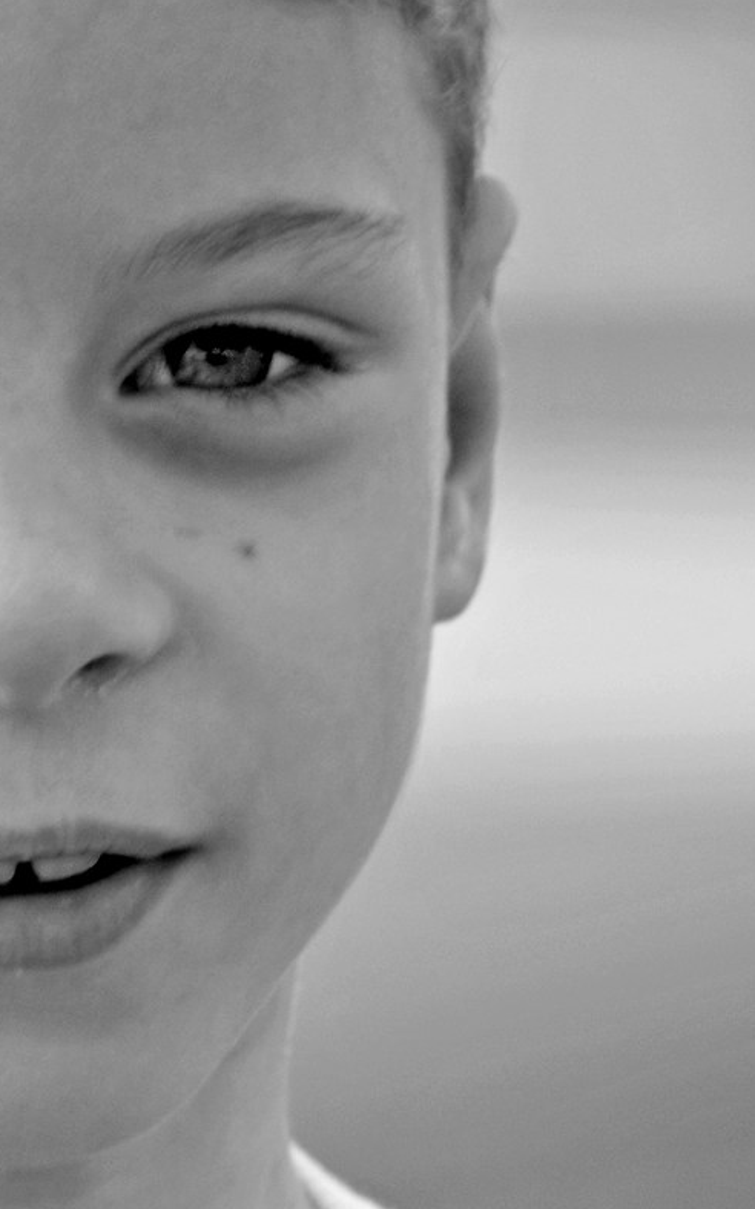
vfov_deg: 1.5
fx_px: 46026
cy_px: 1013
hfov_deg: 0.9
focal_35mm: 1397
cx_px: -170
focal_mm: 300
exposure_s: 1/500
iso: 220
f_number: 5.6
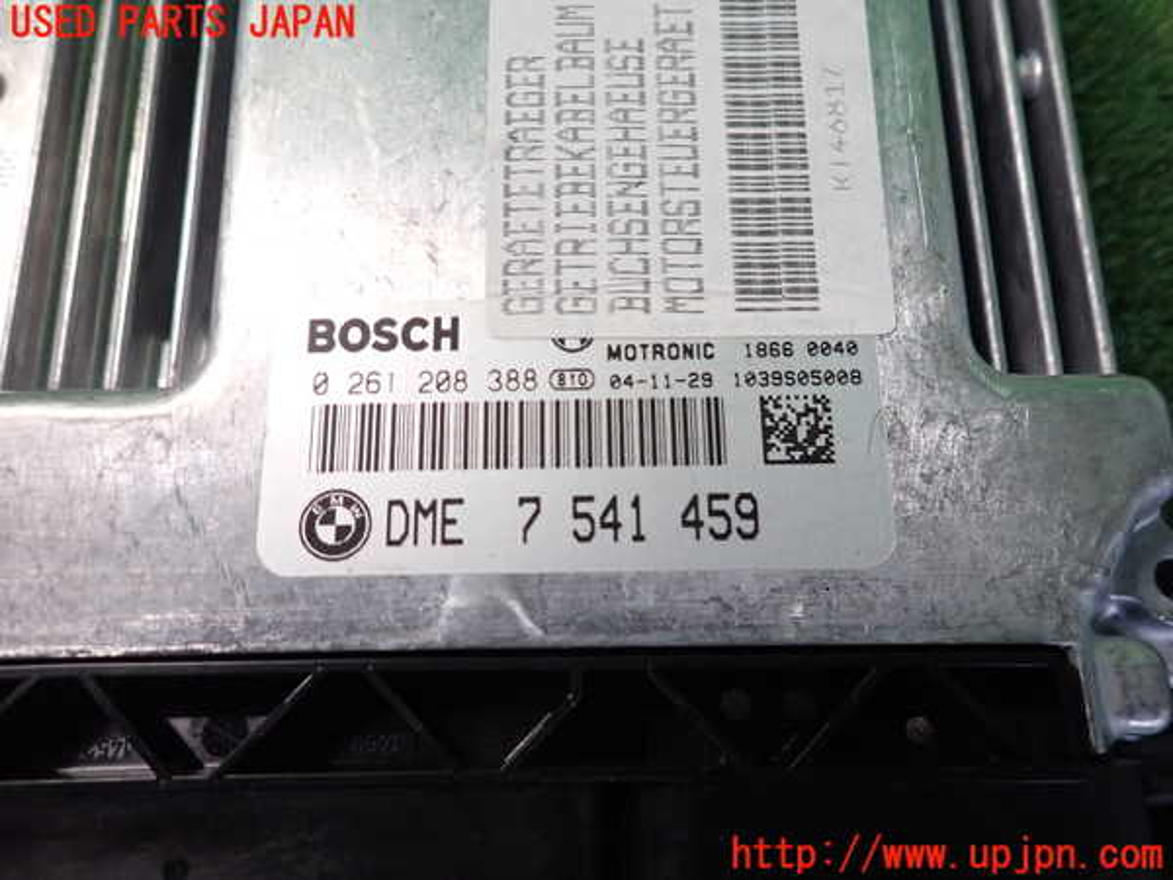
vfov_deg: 54.9
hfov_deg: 69.4
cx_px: 586
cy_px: 440
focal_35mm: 25
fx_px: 847
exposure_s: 1/30
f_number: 2
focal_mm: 4.5
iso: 320
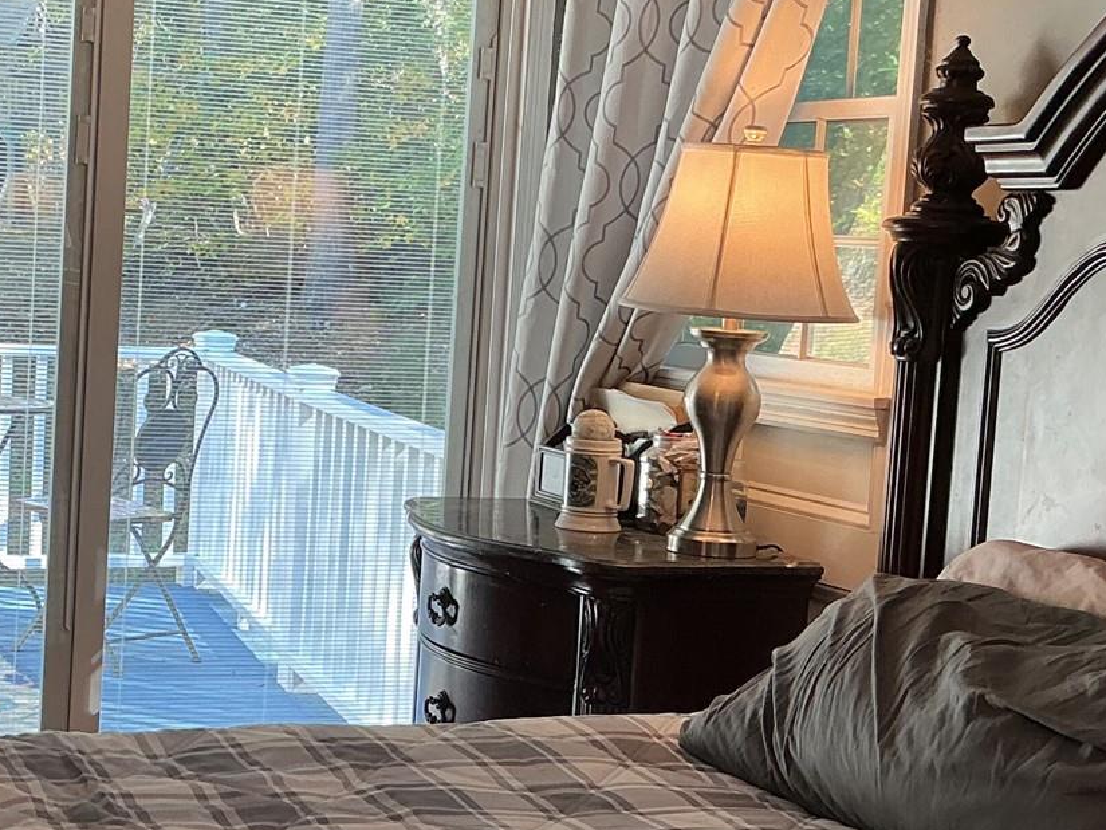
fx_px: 2301
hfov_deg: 26.5
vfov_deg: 20.4
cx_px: 220
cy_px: 437
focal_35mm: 72
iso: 40
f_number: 1.8
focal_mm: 3
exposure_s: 1/60
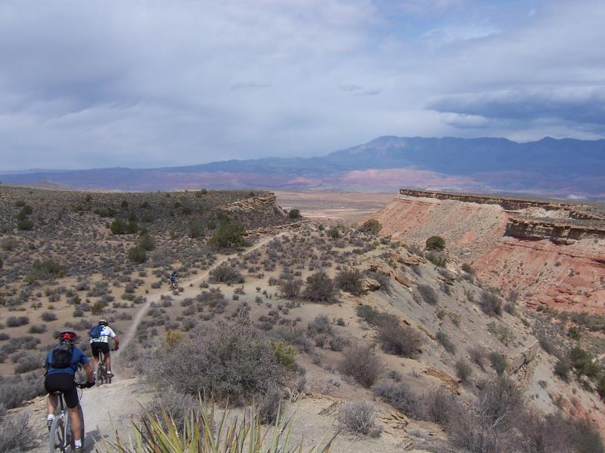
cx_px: 302
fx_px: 629
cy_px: 226
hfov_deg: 51.4
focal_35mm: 36
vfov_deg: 39.7
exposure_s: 1/800
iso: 80
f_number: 4.5
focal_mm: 6.2
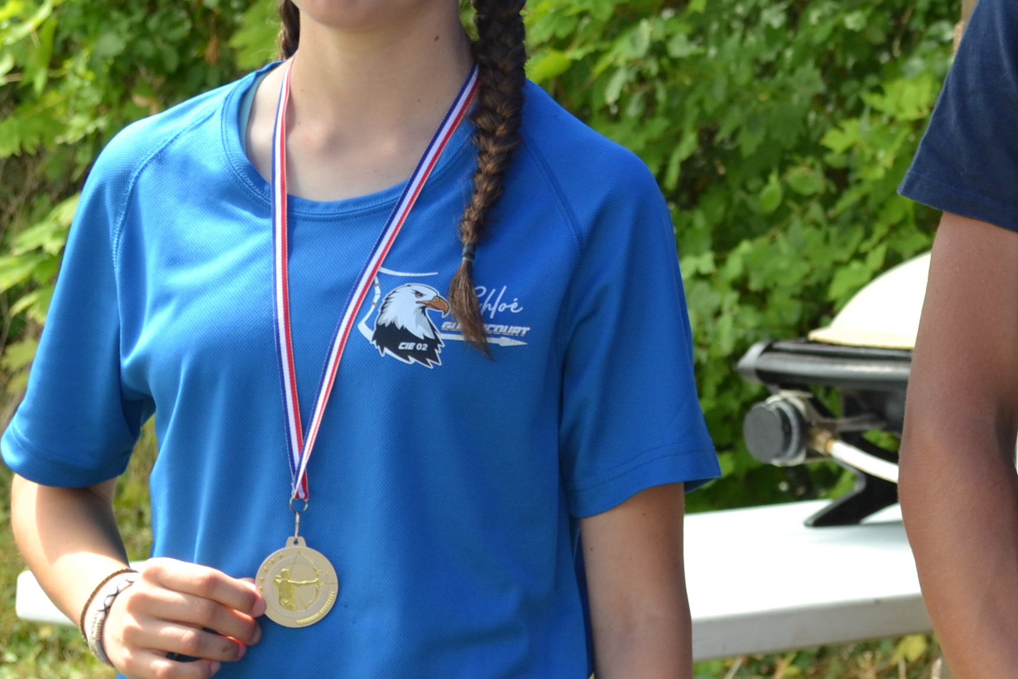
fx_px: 4298
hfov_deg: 13.3
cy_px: 149
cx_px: 1089
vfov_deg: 9.0
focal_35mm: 152
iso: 160
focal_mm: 38
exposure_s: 1/125
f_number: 5.6
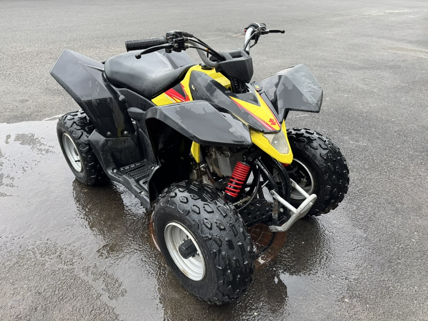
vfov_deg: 56.8
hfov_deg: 71.6
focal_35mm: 24
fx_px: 297
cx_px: 214
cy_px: 160
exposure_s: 1/338
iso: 80
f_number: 1.78
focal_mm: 6.76
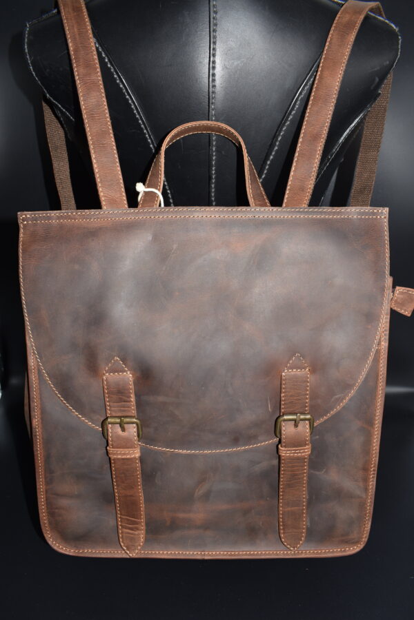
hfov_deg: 47.9
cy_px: 310
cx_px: 207
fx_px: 466
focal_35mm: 27
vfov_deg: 67.4
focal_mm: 18
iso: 100
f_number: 8
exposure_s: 1/60
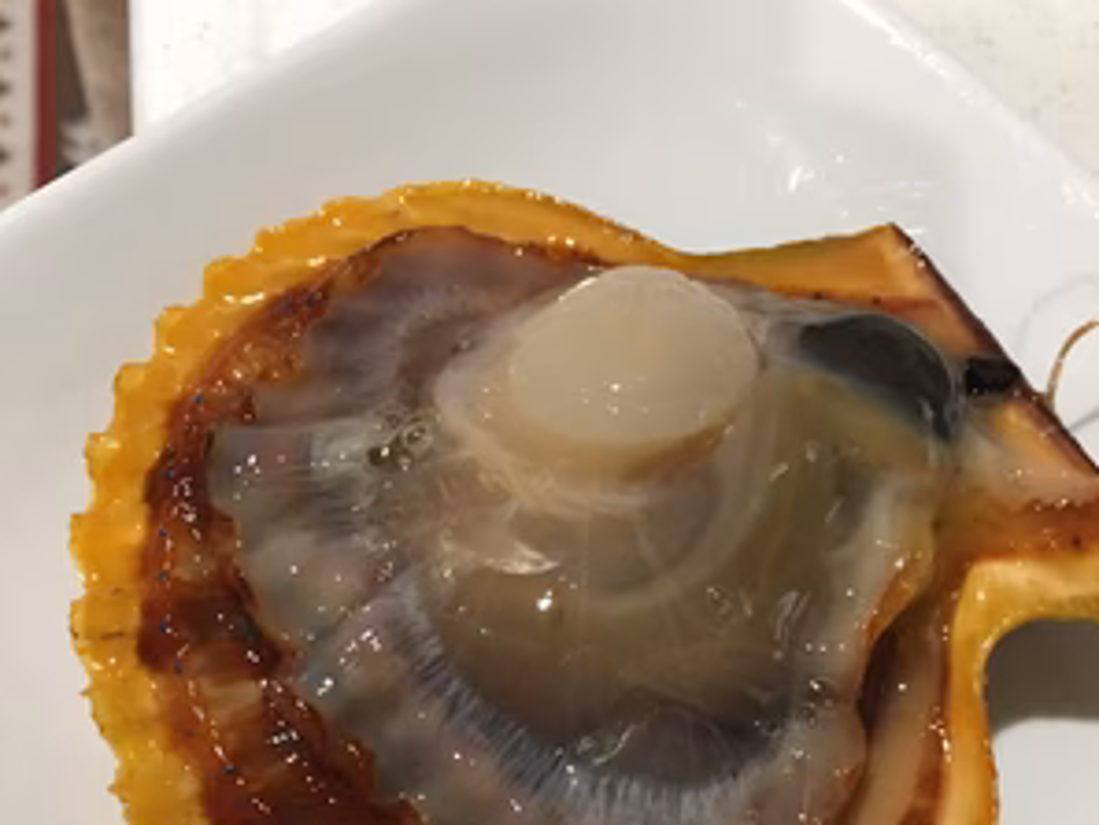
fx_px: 1239
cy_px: 610
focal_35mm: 39
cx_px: 551
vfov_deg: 36.1
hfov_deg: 47.8
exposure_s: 1/30
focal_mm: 4.15
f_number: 2.2
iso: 250
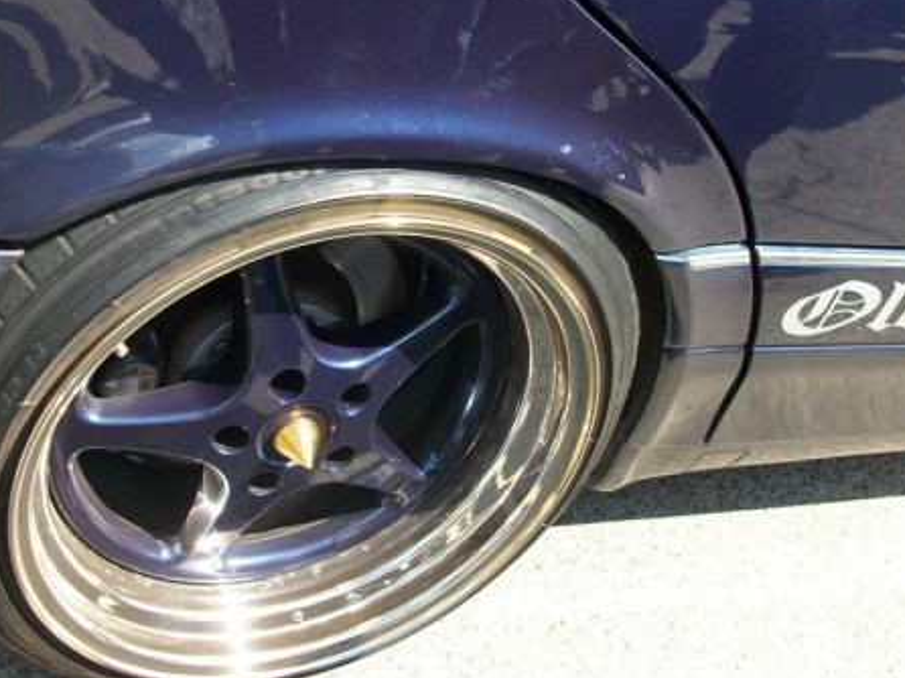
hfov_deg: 31.5
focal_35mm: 61
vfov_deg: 24.0
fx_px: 1594
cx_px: 317
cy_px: 337
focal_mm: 5.7
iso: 80
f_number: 2.9
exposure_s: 1/270
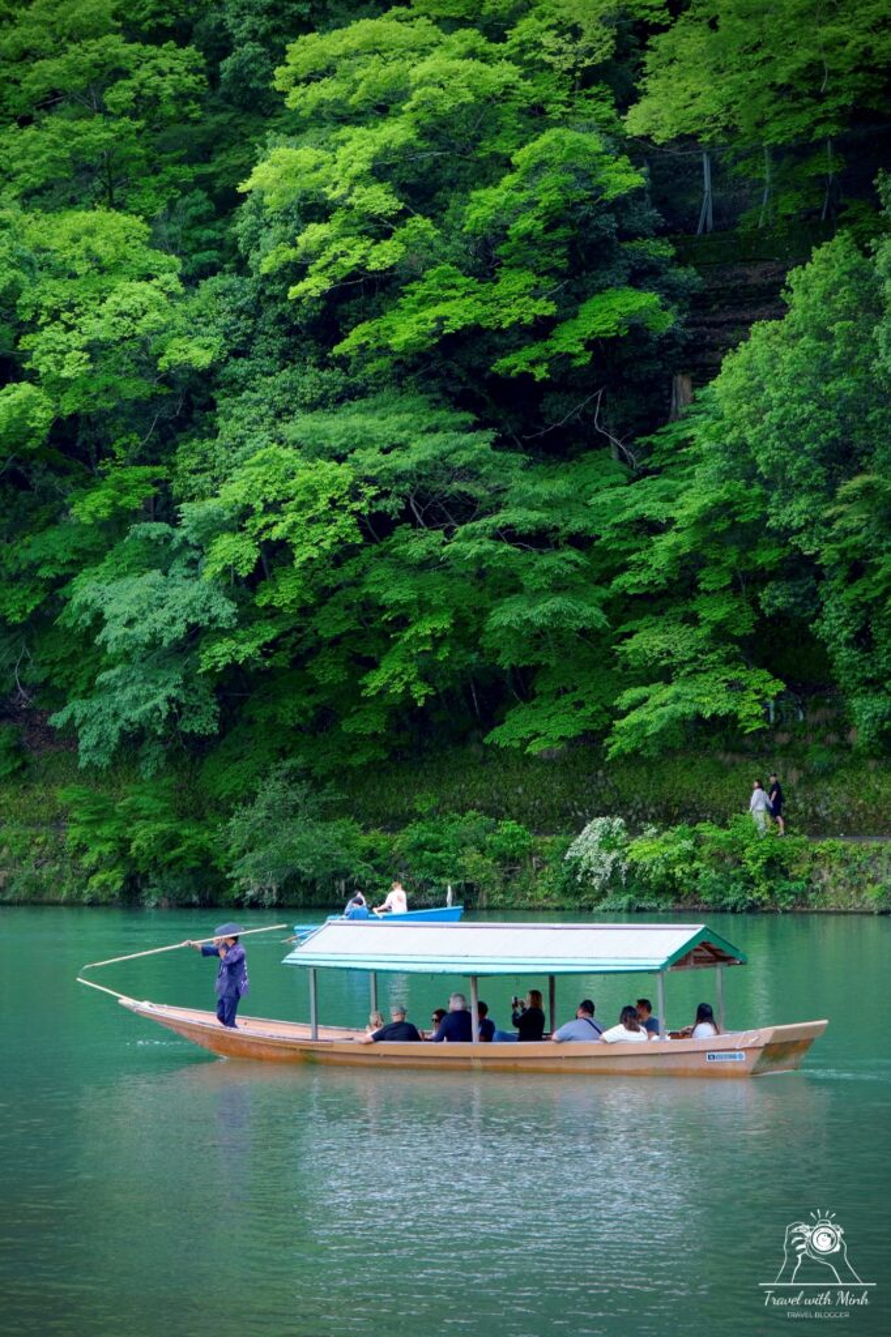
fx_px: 4458
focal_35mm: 120
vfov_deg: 17.1
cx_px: 446
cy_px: 668
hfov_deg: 11.4
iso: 400
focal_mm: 80
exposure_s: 1/210
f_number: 4
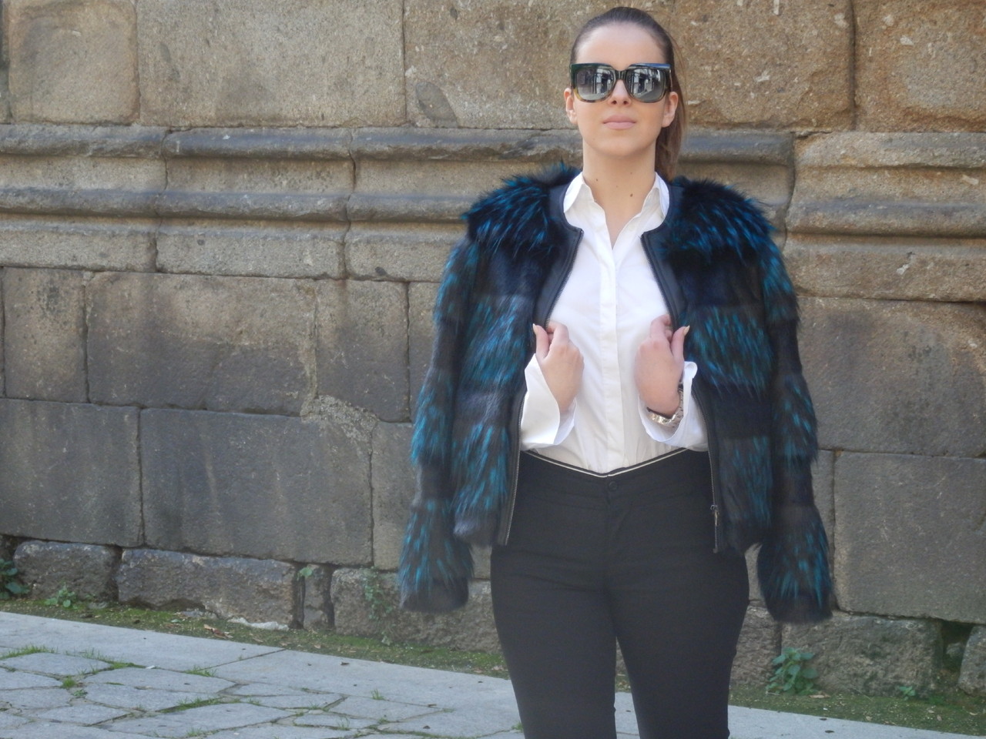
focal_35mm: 116
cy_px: 370
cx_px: 493
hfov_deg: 17.0
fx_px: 3304
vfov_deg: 12.8
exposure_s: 1/125
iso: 400
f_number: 5.2
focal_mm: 20.9
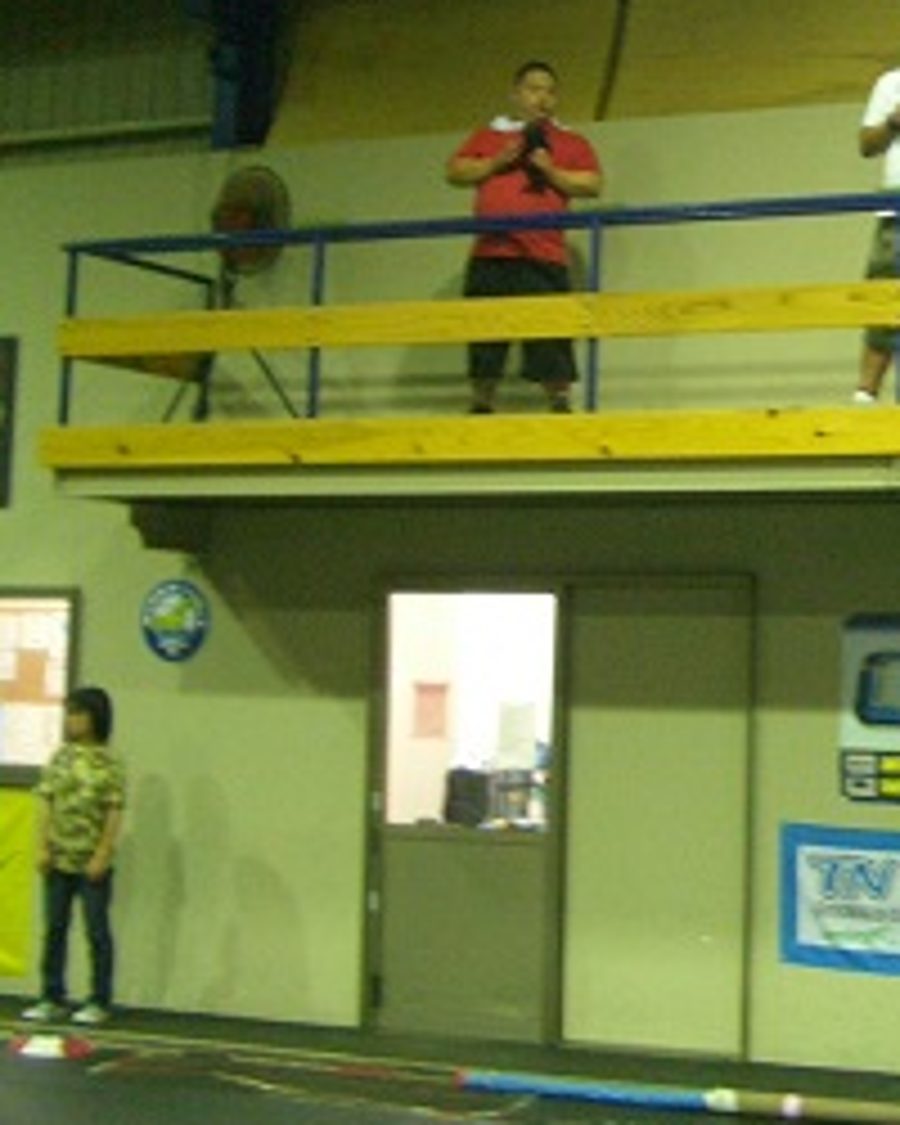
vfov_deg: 26.9
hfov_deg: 21.0
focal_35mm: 70
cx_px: 932
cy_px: 338
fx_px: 2331
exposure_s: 1/13
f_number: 2.6
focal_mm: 5.8
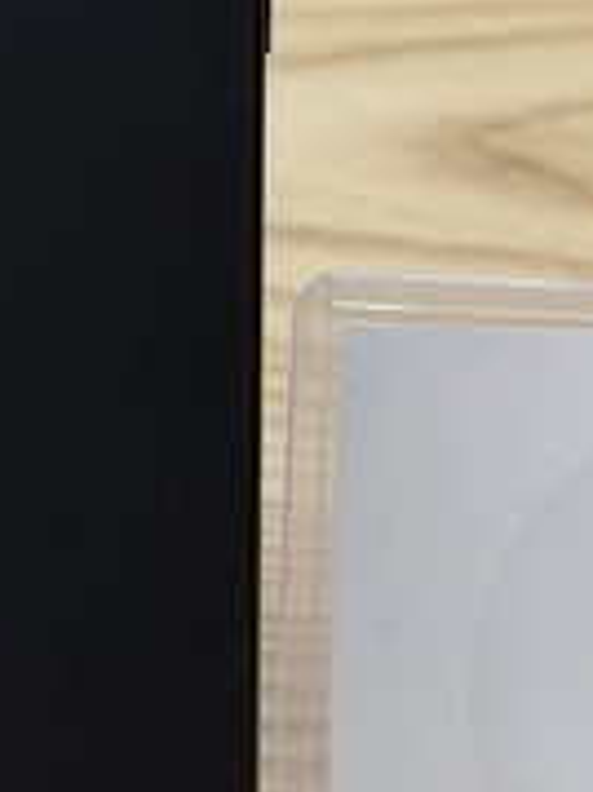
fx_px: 2767
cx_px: 20
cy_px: -292
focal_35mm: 121
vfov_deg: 15.4
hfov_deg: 12.1
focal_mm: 6.76
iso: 80
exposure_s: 1/120
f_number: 1.78
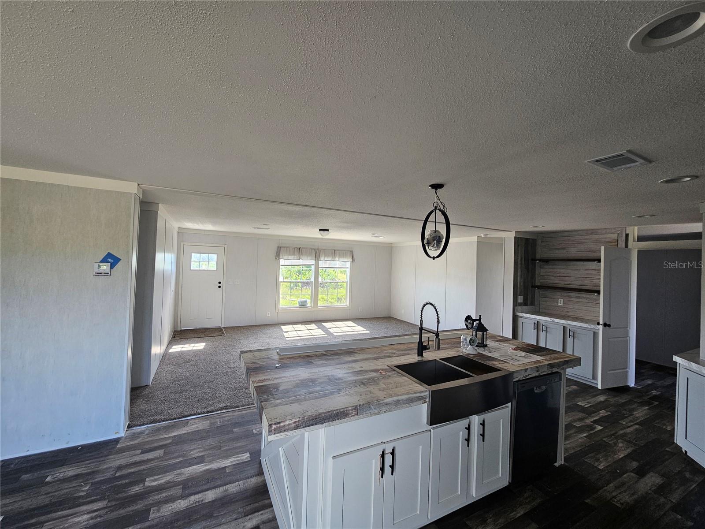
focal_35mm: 13
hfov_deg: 106.2
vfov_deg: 89.9
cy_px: 264
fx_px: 265
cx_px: 352
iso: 64
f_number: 2.2
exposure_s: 1/60
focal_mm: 2.2
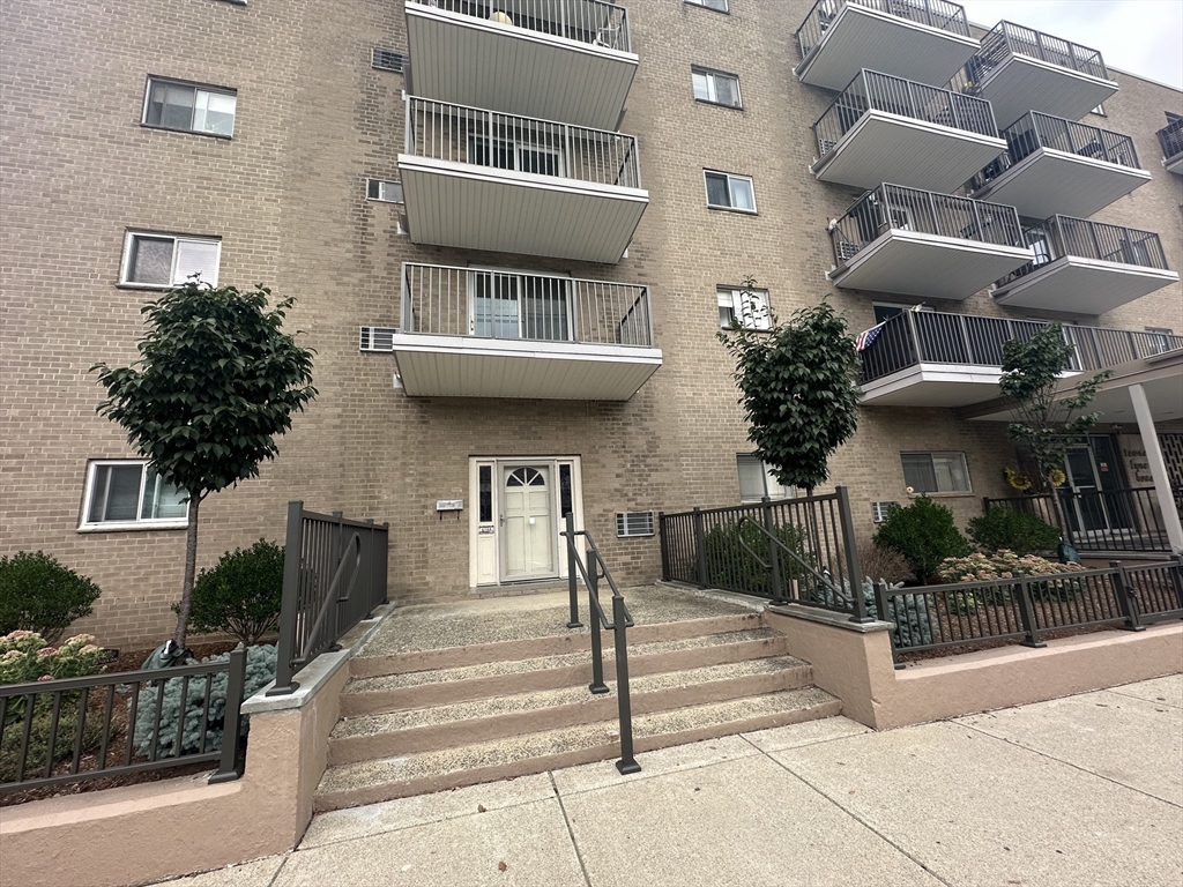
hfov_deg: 102.1
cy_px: 444
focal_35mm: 14
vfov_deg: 85.7
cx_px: 592
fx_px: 478
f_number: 2.2
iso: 40
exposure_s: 1/481
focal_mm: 2.22
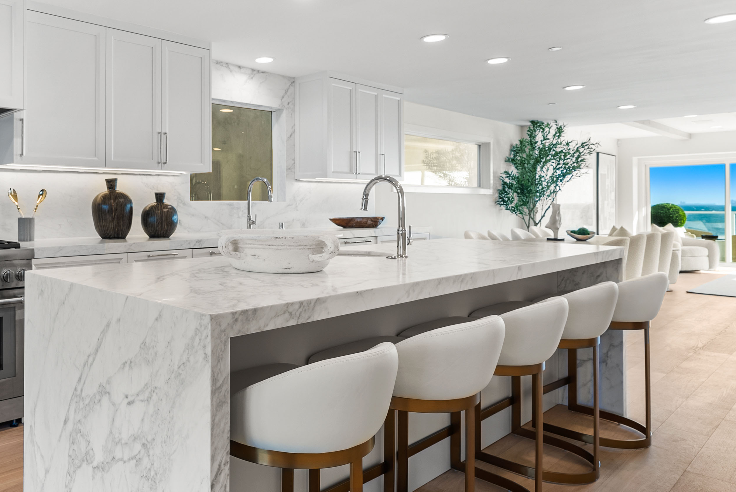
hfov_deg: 62.5
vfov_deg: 47.7
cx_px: 164
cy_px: 199
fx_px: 552
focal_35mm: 27
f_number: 8
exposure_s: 1/4
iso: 100
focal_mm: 16
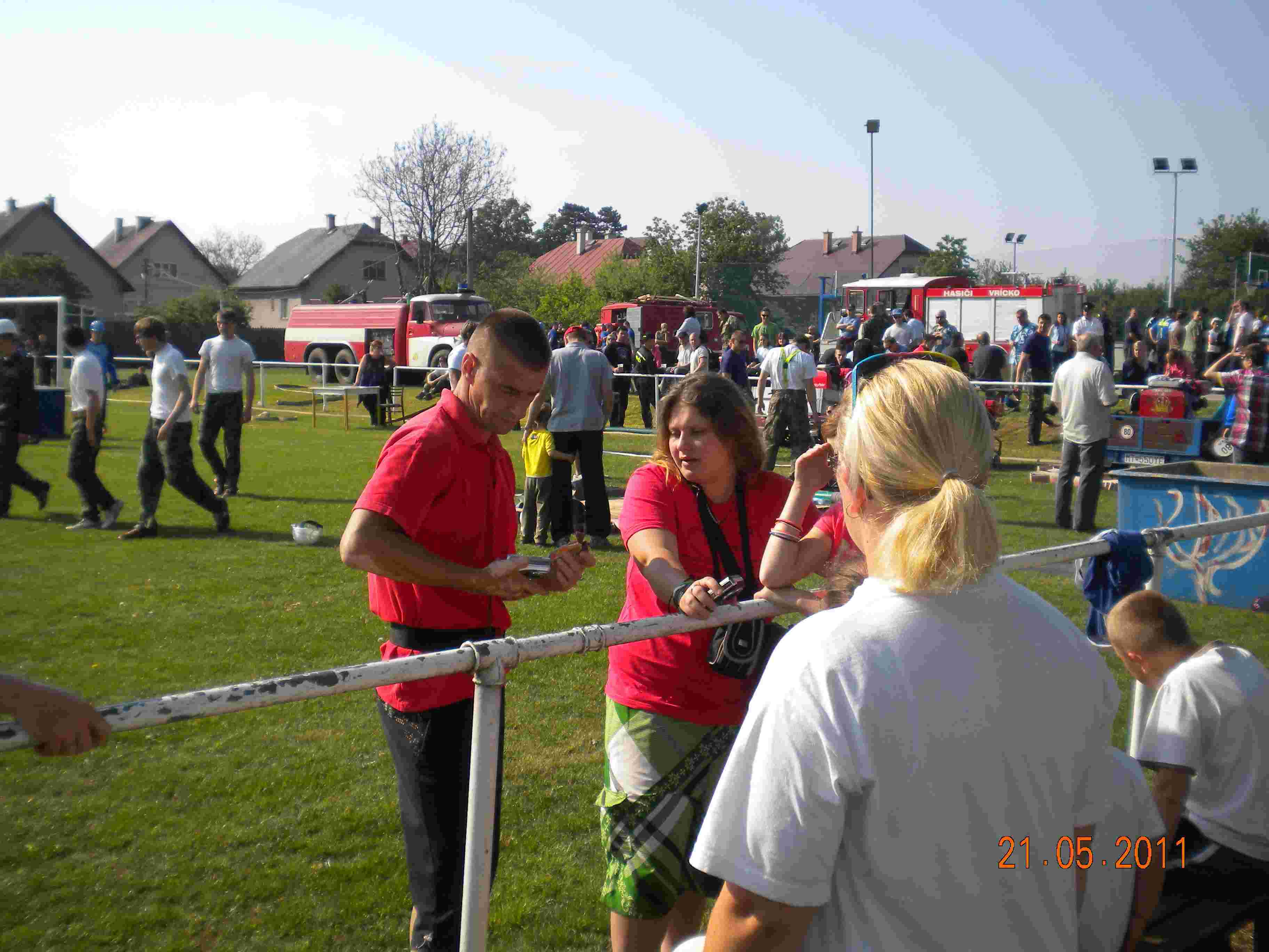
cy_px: 476
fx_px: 1503
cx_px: 634
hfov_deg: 45.8
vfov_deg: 35.1
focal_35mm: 41
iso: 80
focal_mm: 7.4
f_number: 4.9
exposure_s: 1/478
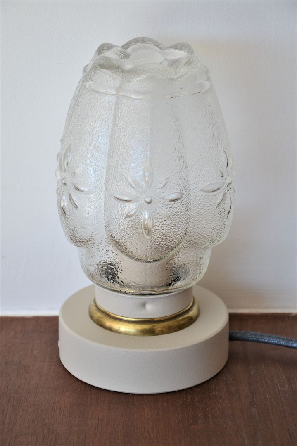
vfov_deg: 18.2
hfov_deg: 12.2
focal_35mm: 112
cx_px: 148
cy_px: 223
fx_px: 1393
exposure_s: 1/160
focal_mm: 75
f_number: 5.3
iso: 400
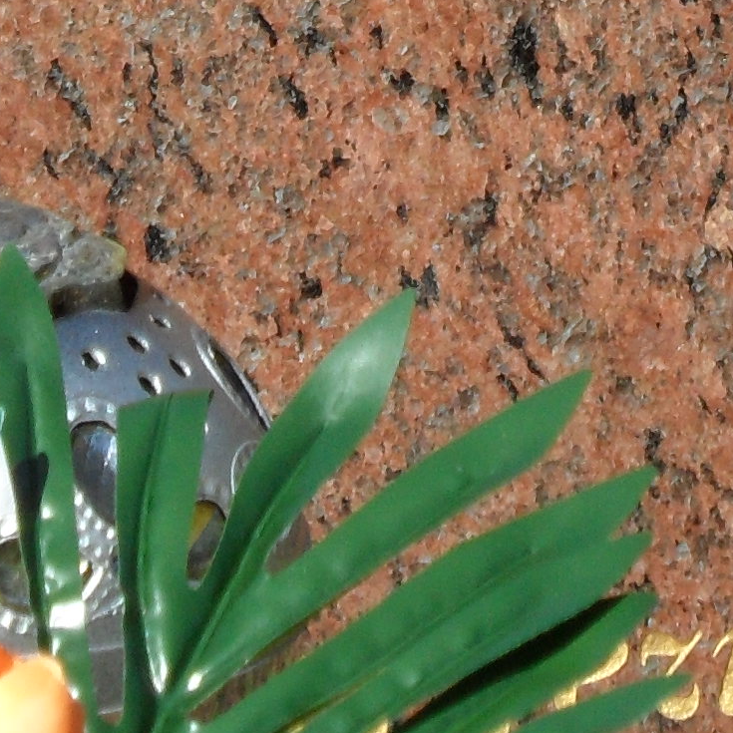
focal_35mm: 481
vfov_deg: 3.6
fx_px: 11523
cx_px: 751
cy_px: -613
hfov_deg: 3.6
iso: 80
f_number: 4.4
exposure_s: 1/500
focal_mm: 16.3
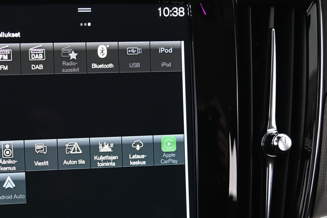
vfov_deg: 21.7
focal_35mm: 62
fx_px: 563
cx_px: 59
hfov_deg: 31.4
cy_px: 171
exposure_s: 1/20
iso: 2000
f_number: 4
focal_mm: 35
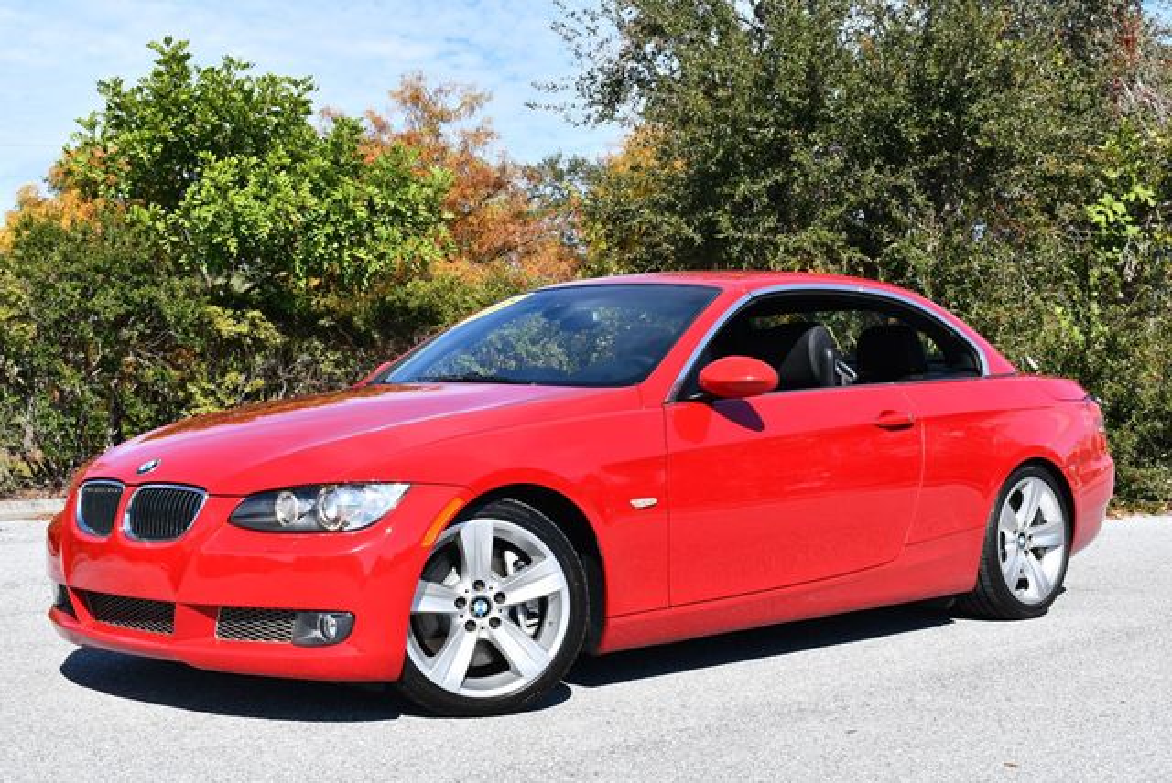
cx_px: 586
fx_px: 1825
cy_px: 392
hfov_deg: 35.6
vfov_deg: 24.2
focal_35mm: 56
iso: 100
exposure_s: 1/250
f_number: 8
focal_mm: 28
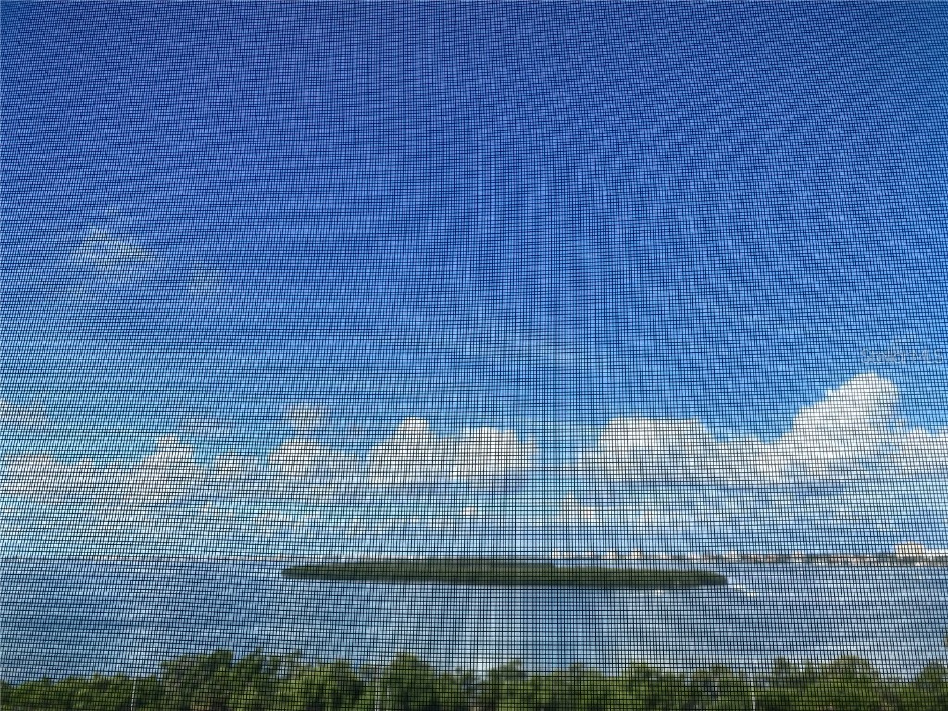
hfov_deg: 67.3
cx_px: 474
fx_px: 712
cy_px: 356
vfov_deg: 53.1
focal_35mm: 26
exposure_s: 1/2028
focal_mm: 4.25
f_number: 1.8
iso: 32
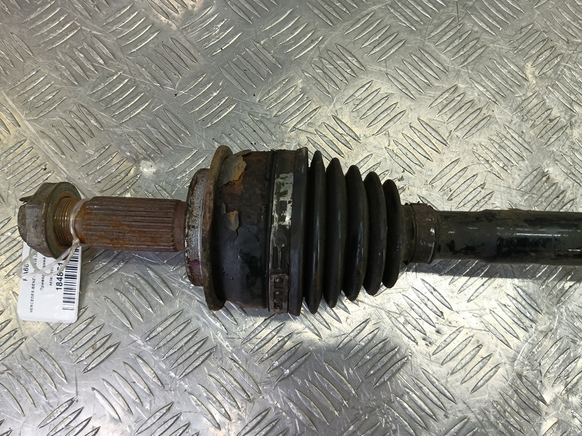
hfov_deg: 73.9
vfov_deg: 58.9
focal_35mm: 23
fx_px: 387
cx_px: 291
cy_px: 218
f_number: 1.6
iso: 97
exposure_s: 1/50
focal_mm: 4.11
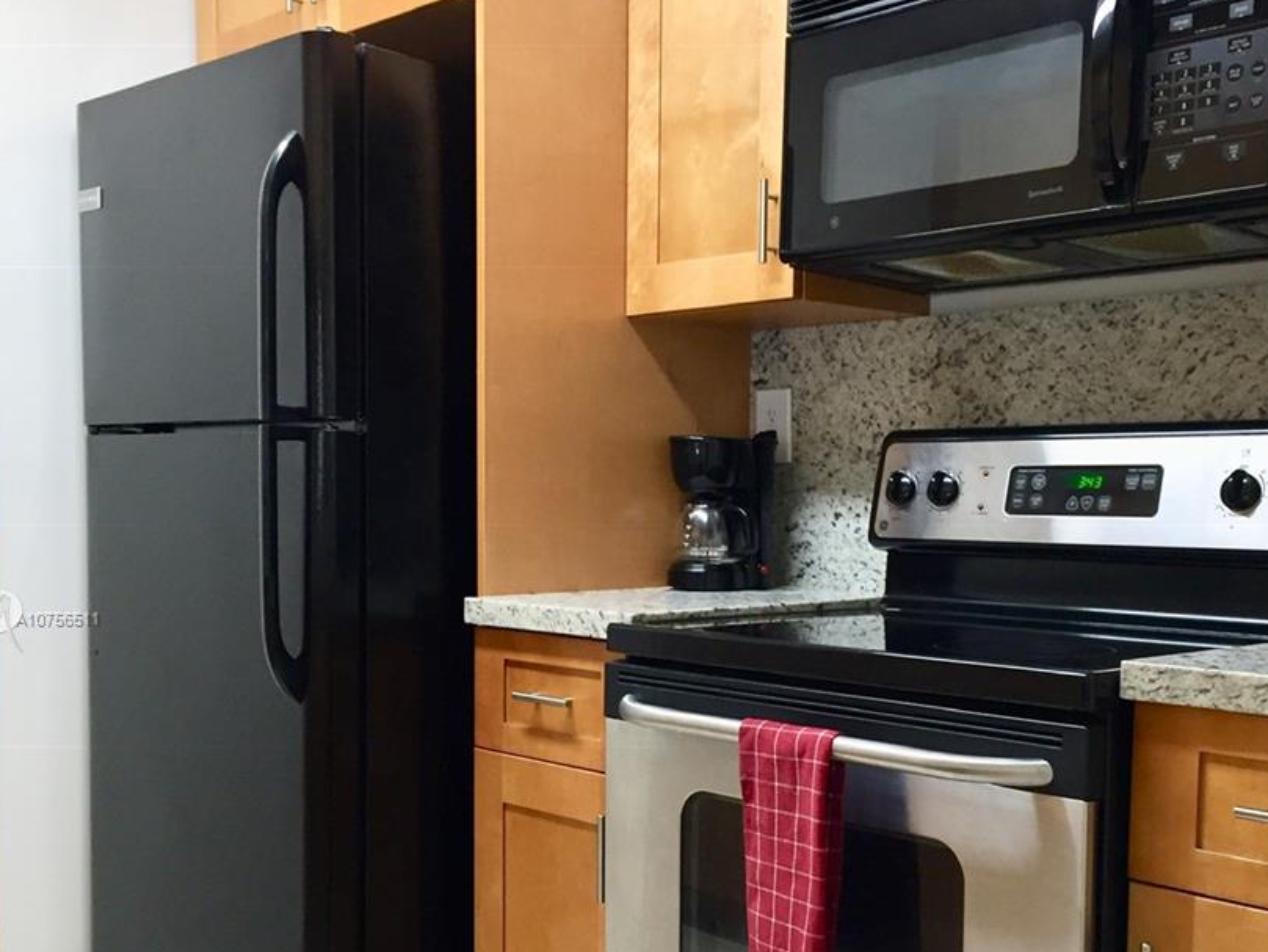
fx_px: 1575
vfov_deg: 33.4
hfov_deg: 43.8
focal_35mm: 43
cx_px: 666
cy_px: 620
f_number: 2.2
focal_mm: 4.15
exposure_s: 1/30
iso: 100
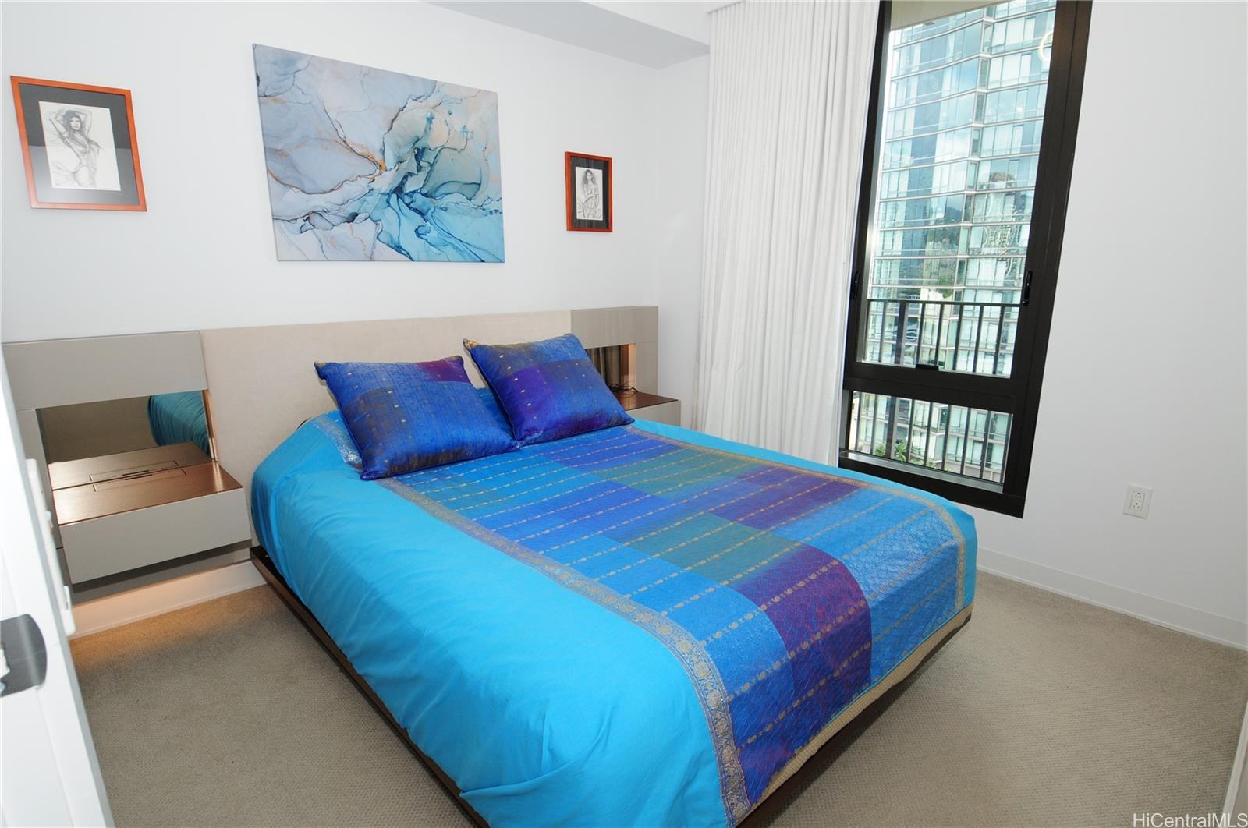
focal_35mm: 18
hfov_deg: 90.1
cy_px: 414
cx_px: 624
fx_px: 623
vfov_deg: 67.2
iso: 400
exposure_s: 1/60
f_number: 8
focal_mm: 12
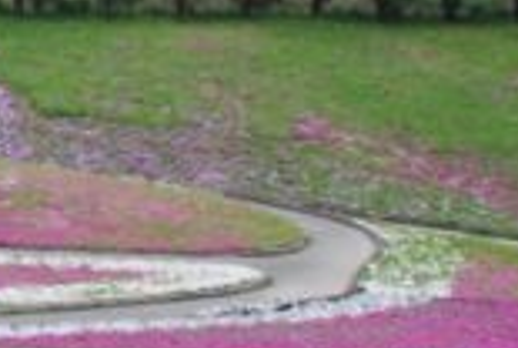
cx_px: -311
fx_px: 4008
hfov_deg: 7.2
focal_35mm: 278
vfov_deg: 5.0
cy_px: 288
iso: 500
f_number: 3.5
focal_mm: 28
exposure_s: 1/1600
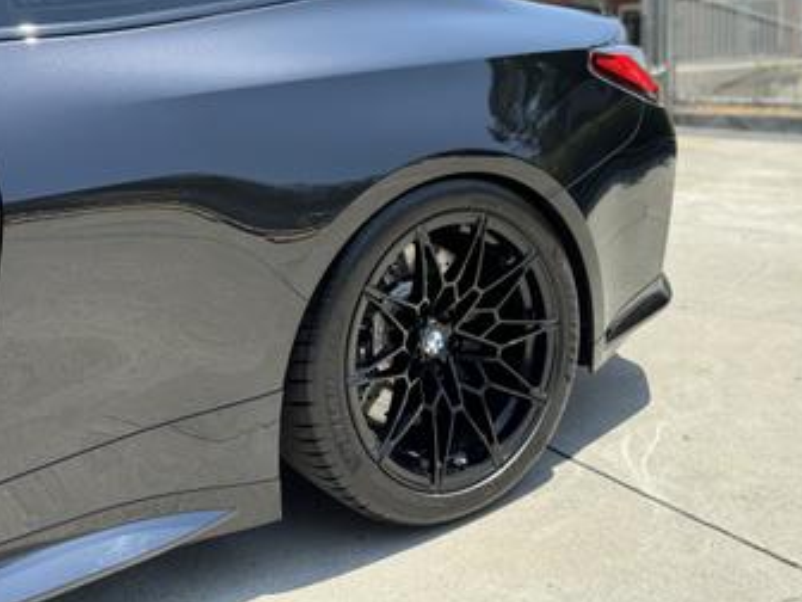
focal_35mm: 36
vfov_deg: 38.8
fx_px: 834
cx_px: 322
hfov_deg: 51.0
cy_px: 160
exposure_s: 1/1869
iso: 80
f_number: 1.78
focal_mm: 6.76
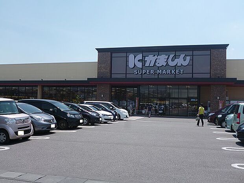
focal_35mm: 36
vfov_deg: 39.7
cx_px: 122
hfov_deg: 51.4
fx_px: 254
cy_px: 92
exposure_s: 1/1300
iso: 100
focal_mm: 6.4
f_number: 3.1
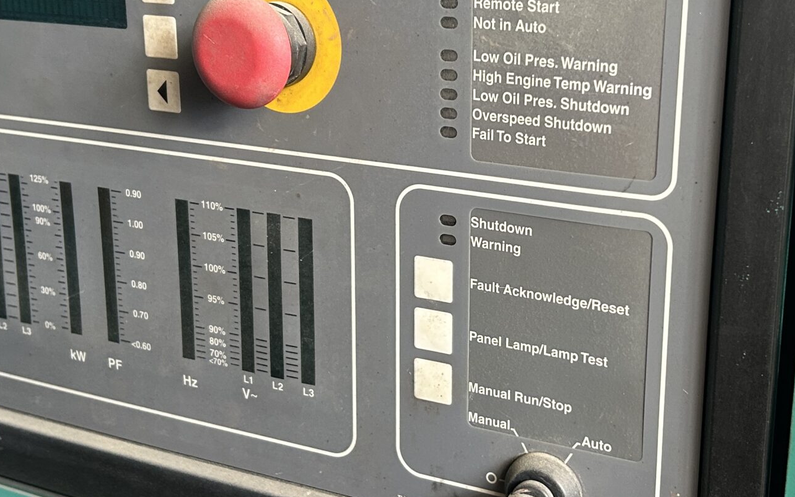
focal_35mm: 55
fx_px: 1192
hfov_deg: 36.7
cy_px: 235
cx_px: 499
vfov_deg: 23.6
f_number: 1.5
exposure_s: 1/60
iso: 200
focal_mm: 5.7
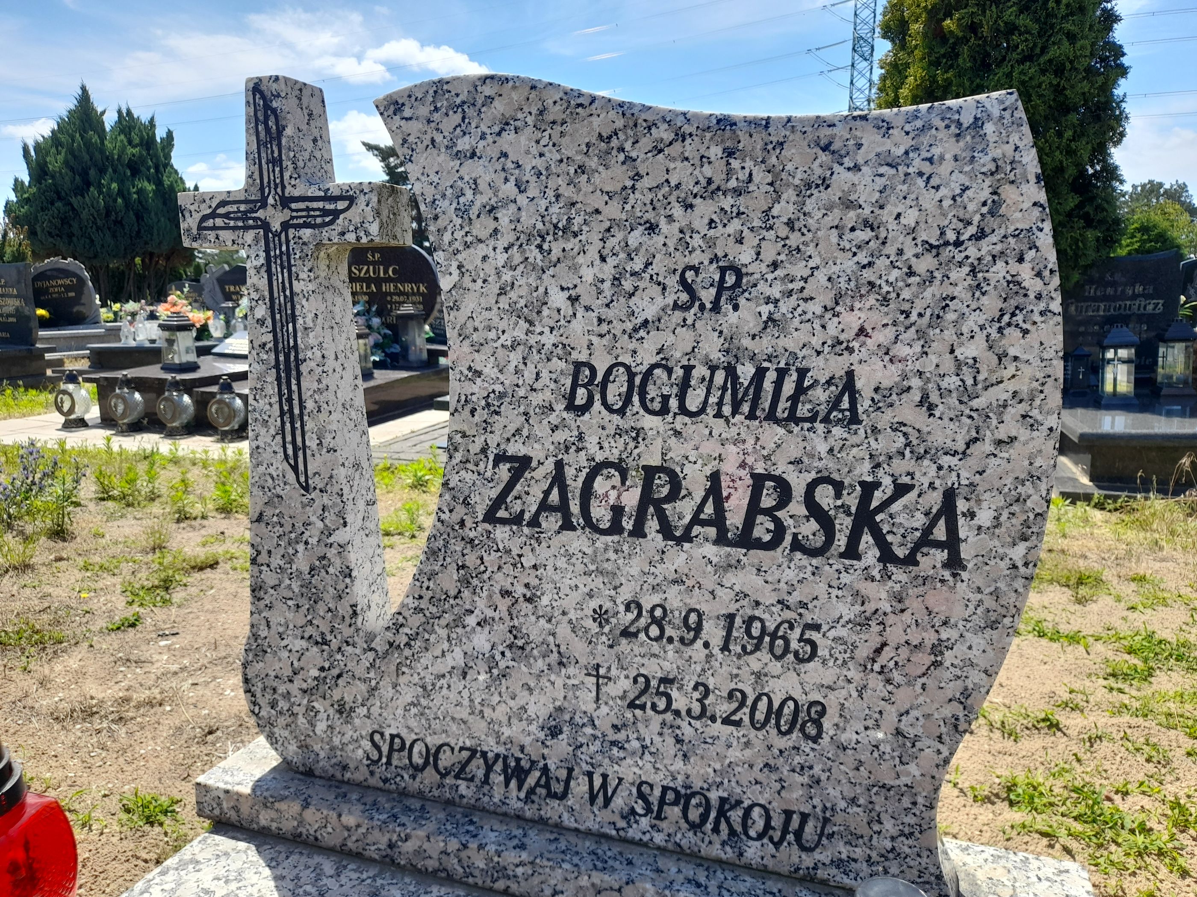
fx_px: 864
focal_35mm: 25
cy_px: 448
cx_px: 598
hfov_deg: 69.4
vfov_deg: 54.9
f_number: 2
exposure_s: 1/399
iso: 20
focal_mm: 4.6
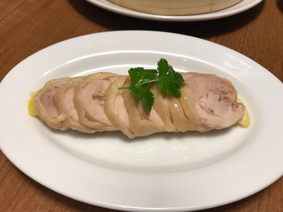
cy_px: 106
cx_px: 142
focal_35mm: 28
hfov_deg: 63.4
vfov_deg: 49.7
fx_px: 229
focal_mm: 3.99
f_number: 1.8
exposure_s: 1/30
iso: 32
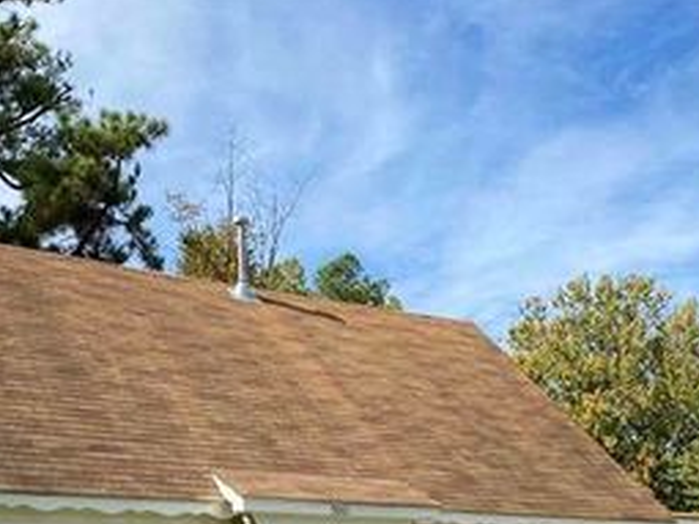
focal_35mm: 51
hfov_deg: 37.5
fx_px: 1029
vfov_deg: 27.2
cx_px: 326
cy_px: 498
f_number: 1.8
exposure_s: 1/2105
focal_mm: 4.25
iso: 32
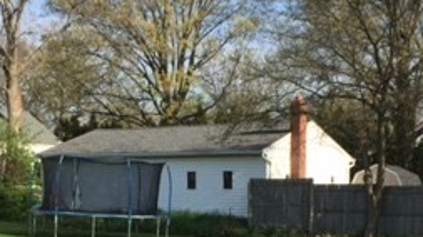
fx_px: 897
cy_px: 255
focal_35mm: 80
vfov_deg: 14.7
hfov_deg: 26.5
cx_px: 206
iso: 32
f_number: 2.2
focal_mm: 4.15
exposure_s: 1/1799
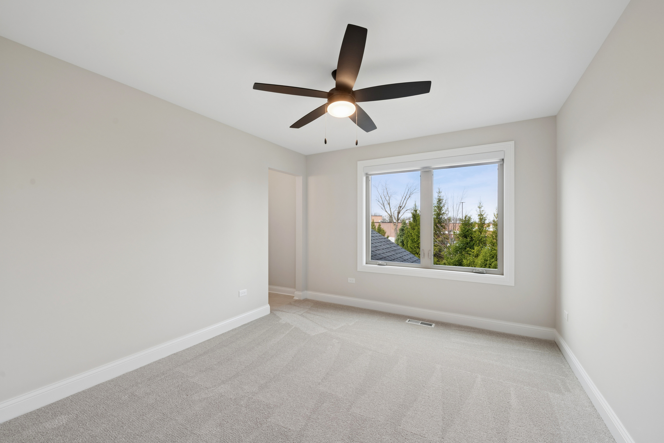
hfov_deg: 104.3
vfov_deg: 81.2
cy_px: 222
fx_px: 258
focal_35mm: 14
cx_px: 332
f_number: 8
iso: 250
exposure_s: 1/30
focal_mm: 14
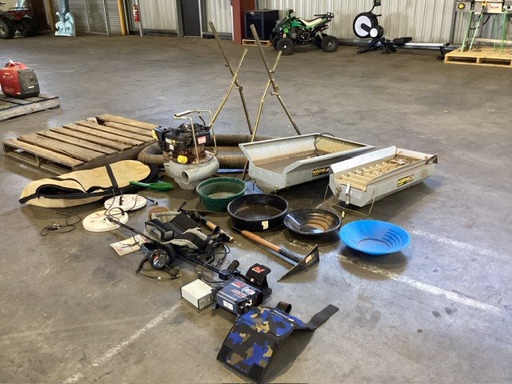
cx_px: 256
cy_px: 192
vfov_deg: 45.4
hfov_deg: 58.4
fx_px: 459
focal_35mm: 31
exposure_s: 1/50
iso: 250
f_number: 2.4
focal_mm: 3.3
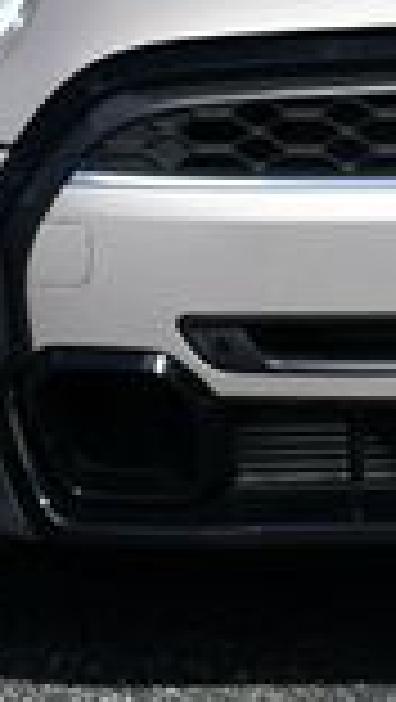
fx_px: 5122
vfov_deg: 7.8
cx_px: 477
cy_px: -122
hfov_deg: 4.4
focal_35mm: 275
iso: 100
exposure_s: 1/250
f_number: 8
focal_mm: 32
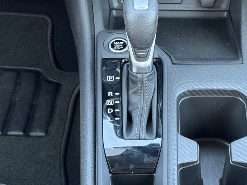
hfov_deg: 25.4
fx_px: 542
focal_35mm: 76
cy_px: 113
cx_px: 176
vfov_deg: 19.4
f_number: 1.78
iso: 125
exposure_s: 1/60
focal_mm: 6.76
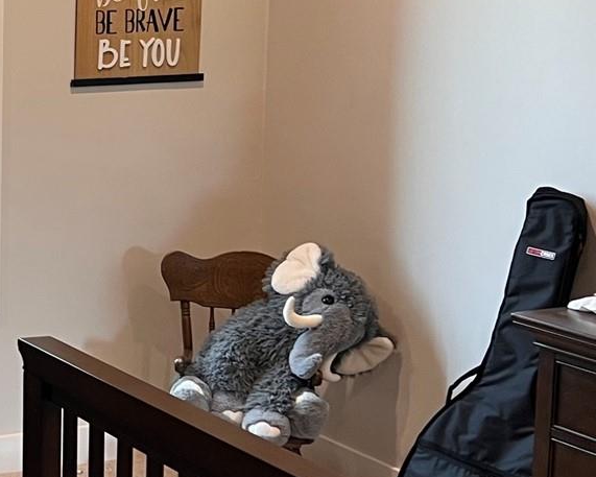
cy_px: 175
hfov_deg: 18.9
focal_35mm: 91
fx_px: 1605
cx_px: -256
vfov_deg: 16.9
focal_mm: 5.7
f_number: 1.5
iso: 125
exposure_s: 1/60
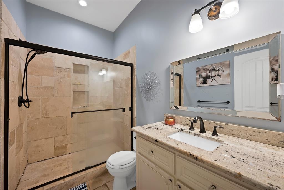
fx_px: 103
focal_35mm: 13
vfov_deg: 85.5
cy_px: 95
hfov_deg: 108.3
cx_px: 142
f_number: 9
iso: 640
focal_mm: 13
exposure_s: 1/5
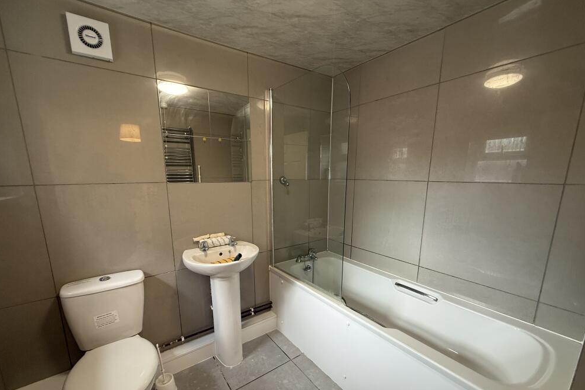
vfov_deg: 76.9
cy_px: 222
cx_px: 285
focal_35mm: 15
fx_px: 244
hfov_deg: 100.4
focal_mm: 2.22
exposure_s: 1/100
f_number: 2.2
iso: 320
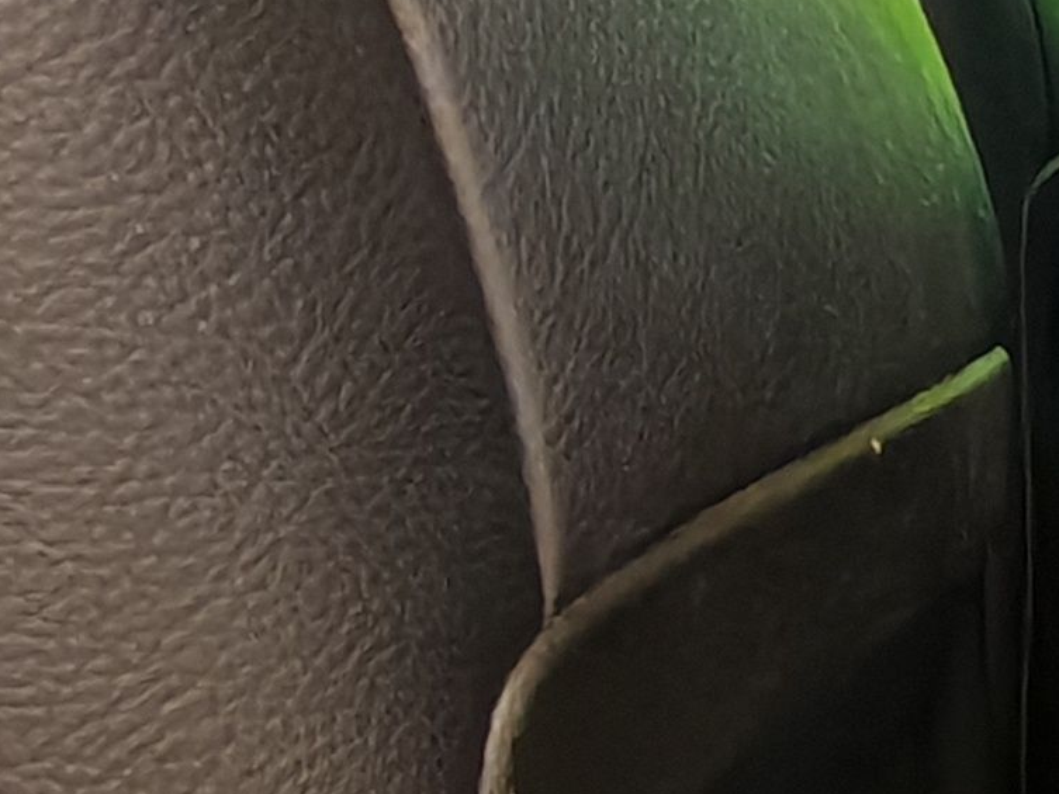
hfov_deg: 13.6
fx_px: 2784
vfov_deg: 15.2
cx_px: 2695
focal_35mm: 91
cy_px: 1151
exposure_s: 1/33
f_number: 2
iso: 250
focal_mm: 1.82
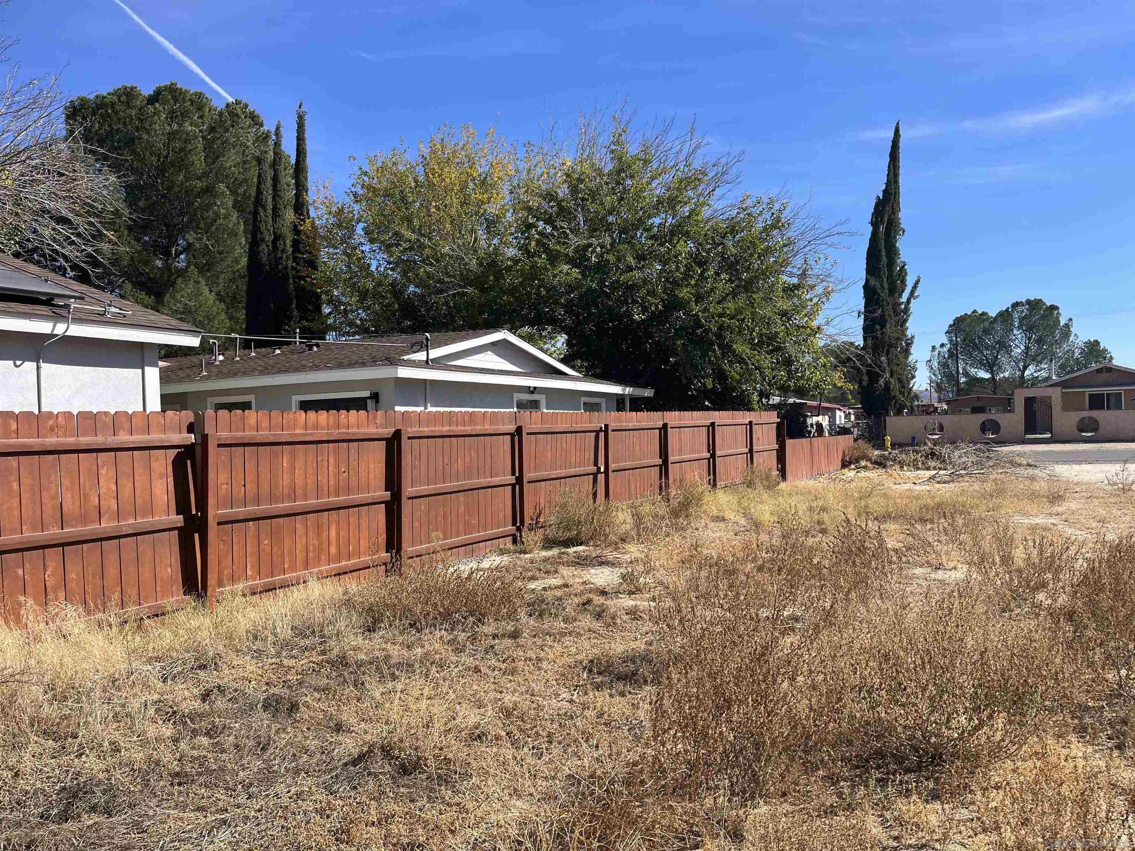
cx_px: 568
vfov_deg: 53.1
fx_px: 852
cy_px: 426
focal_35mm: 26
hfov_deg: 67.3
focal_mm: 5.1
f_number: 1.6
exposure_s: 1/2755
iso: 50
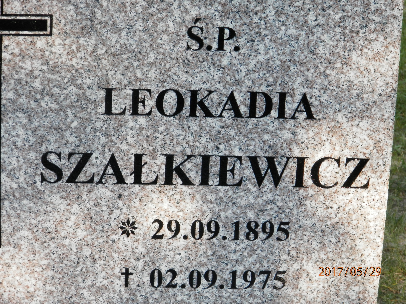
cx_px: 203
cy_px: 152
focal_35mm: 132
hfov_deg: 14.9
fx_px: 1548
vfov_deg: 11.2
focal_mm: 23.6
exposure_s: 1/160
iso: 160
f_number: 4.7
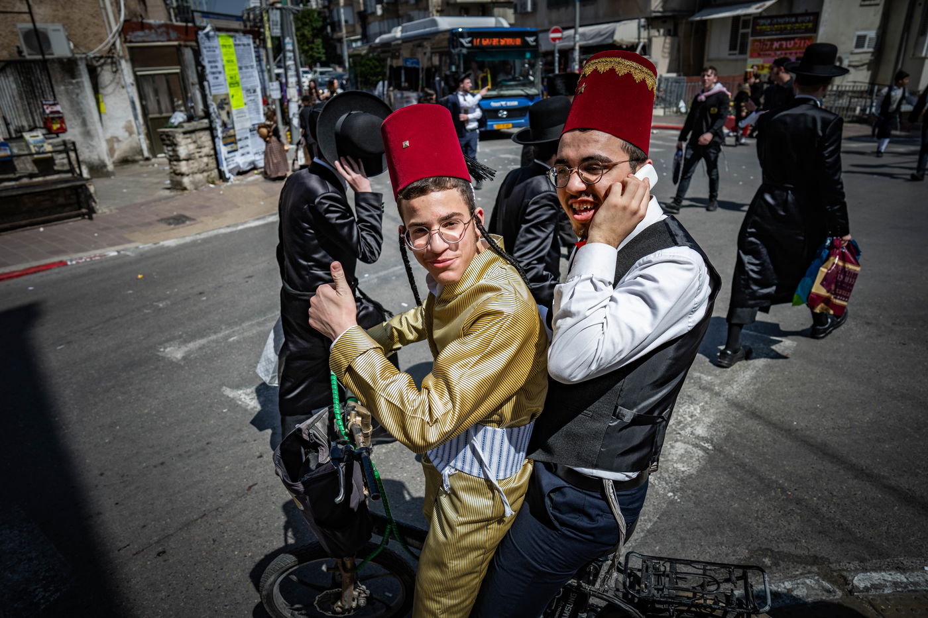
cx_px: 464
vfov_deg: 53.1
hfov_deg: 73.8
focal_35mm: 24
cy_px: 309
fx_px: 619
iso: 200
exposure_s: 1/2500
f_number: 4.5
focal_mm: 24
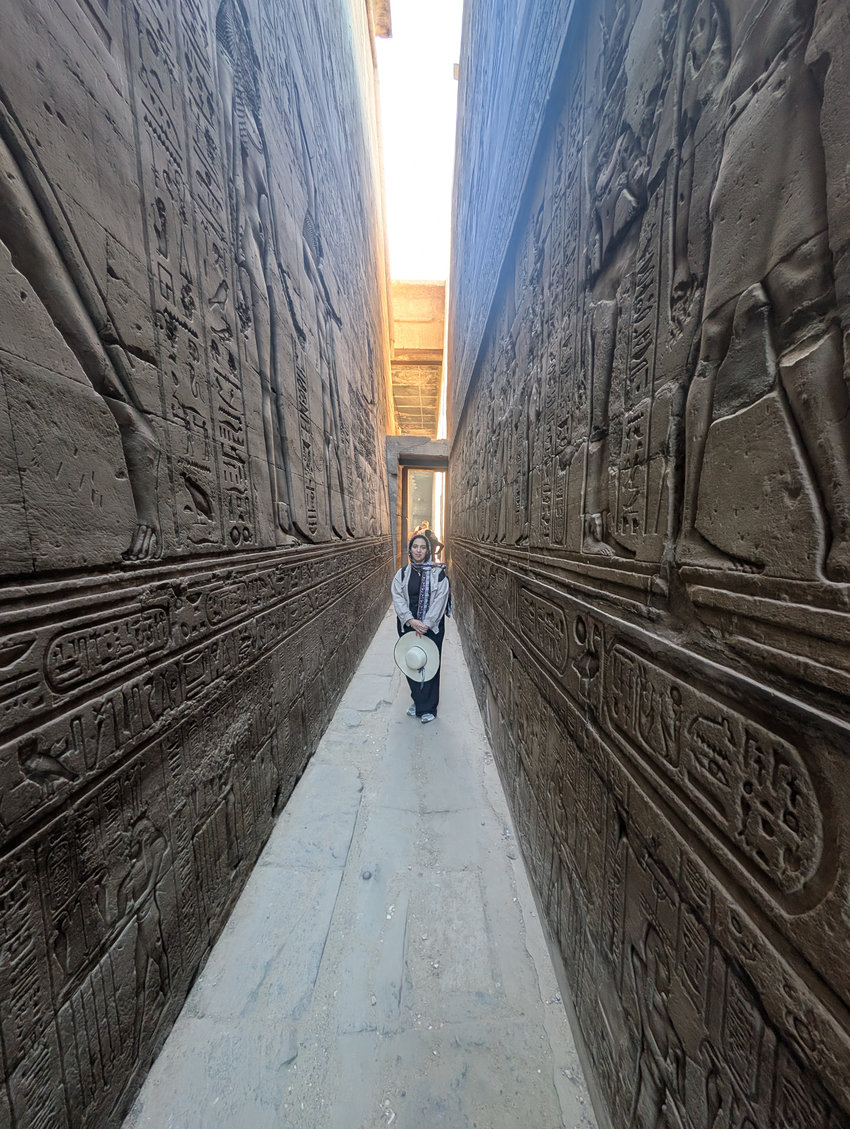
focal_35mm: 12
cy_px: 564
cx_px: 425
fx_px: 392
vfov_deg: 110.5
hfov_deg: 94.6
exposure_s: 1/67.9
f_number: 1.95
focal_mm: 2.23
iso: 51
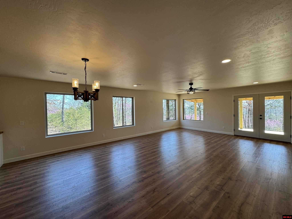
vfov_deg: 85.7
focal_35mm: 14
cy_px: 110
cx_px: 146
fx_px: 118
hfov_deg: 102.1
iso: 64
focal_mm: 2.22
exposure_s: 1/120
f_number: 2.2
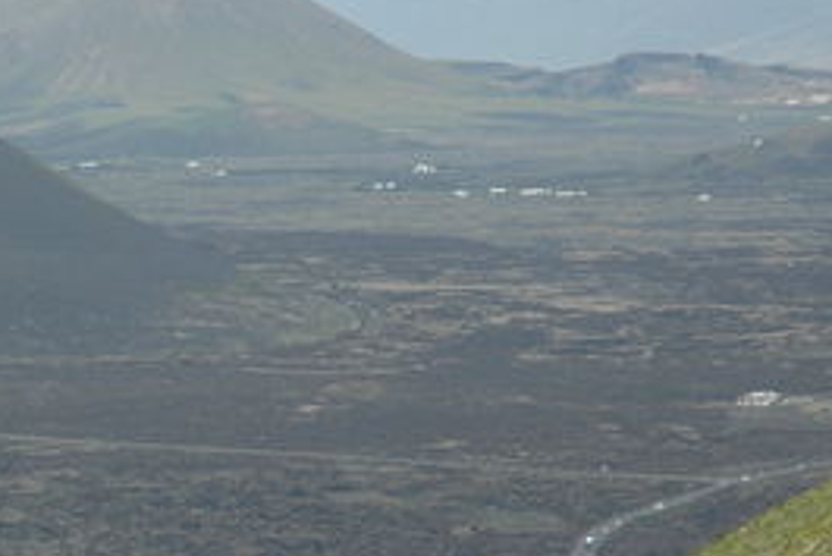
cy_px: 429
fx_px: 6590
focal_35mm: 285
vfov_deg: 4.8
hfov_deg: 7.2
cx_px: -192
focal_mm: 70
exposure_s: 1/320
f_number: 9
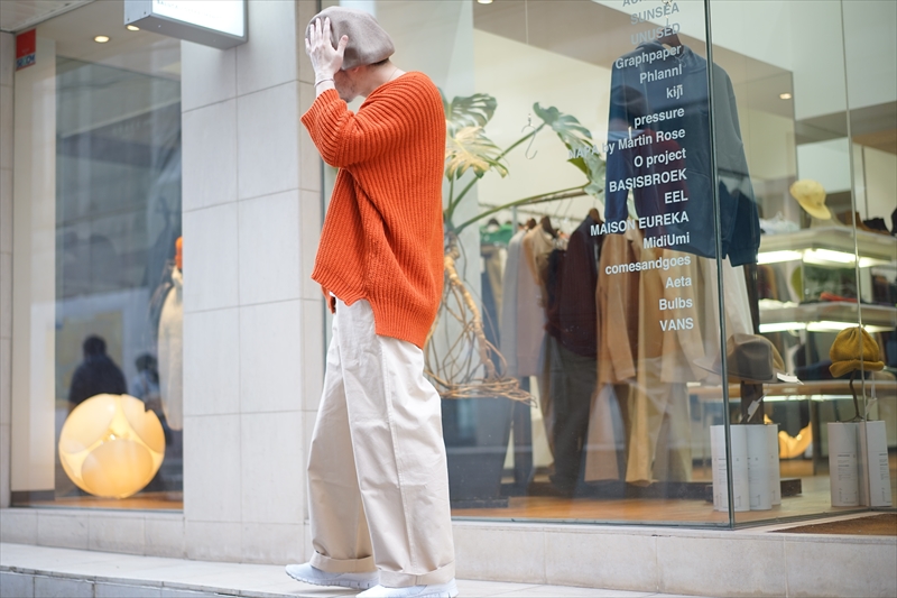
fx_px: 1370
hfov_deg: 36.3
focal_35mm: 55
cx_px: 448
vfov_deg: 24.6
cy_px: 299
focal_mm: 55
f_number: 1.8
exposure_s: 1/60
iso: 125
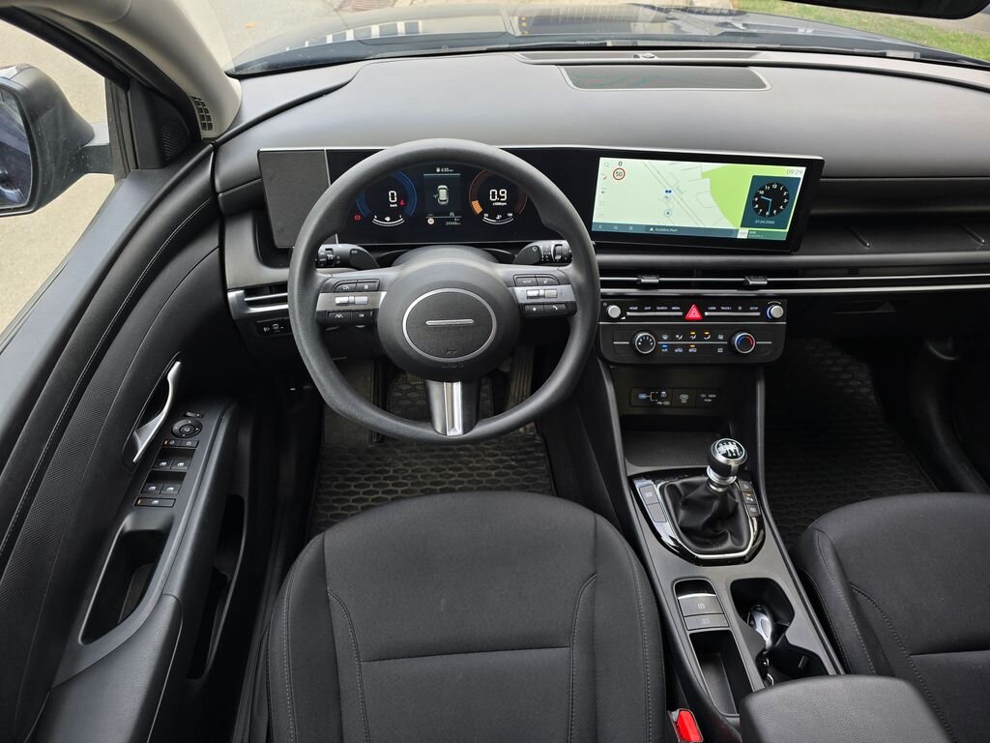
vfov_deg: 58.9
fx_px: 658
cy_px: 372
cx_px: 495
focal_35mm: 23
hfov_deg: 73.9
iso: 80
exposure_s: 1/180
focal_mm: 6.3
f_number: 1.7
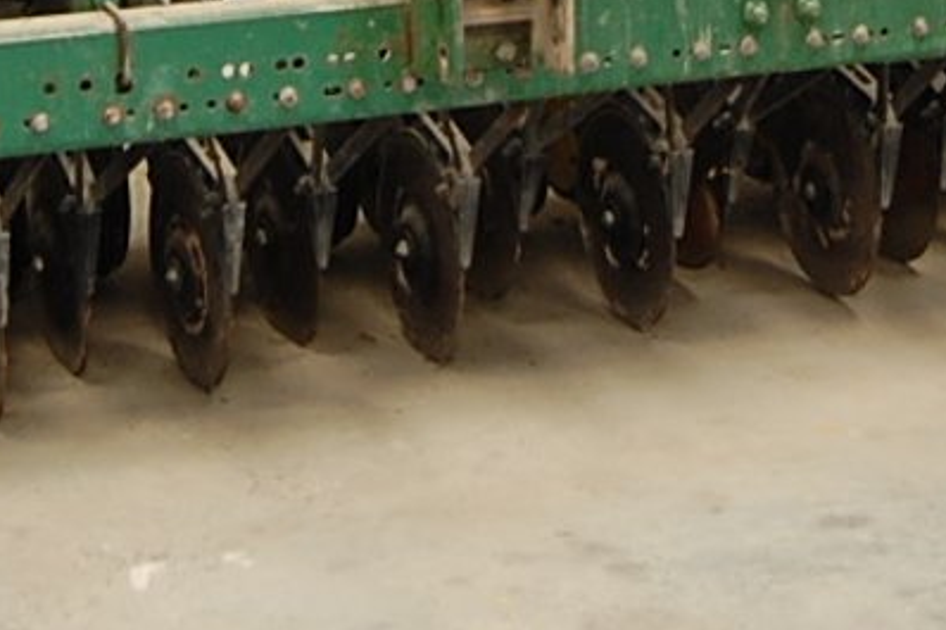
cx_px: 405
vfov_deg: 10.4
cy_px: -567
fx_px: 3208
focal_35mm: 122
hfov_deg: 16.8
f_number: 3.5
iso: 400
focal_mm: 19
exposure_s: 1/40
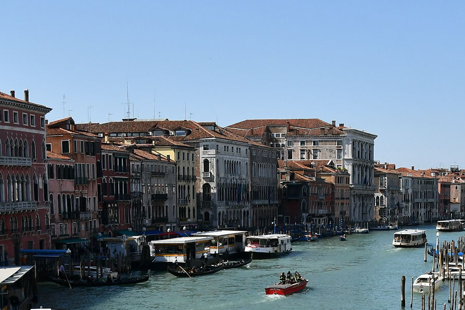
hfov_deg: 30.3
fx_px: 852
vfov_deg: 19.5
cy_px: 366
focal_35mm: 66
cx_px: 308
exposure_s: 1/4000
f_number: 4.5
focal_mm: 17
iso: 320
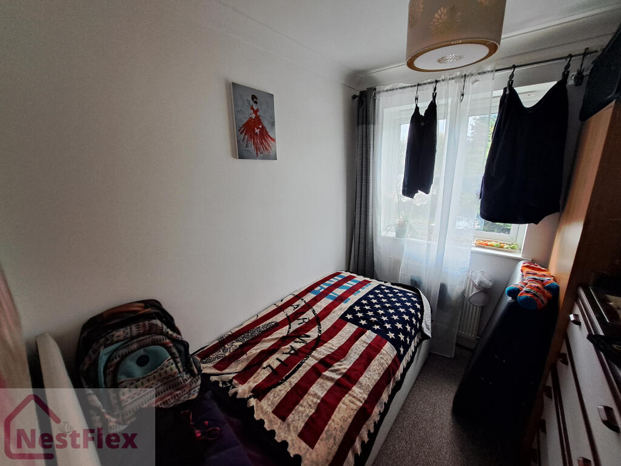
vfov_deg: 89.9
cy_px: 233
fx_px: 233
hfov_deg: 106.2
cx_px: 310
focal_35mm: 13
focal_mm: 1.74
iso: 160
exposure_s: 1/50
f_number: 2.2
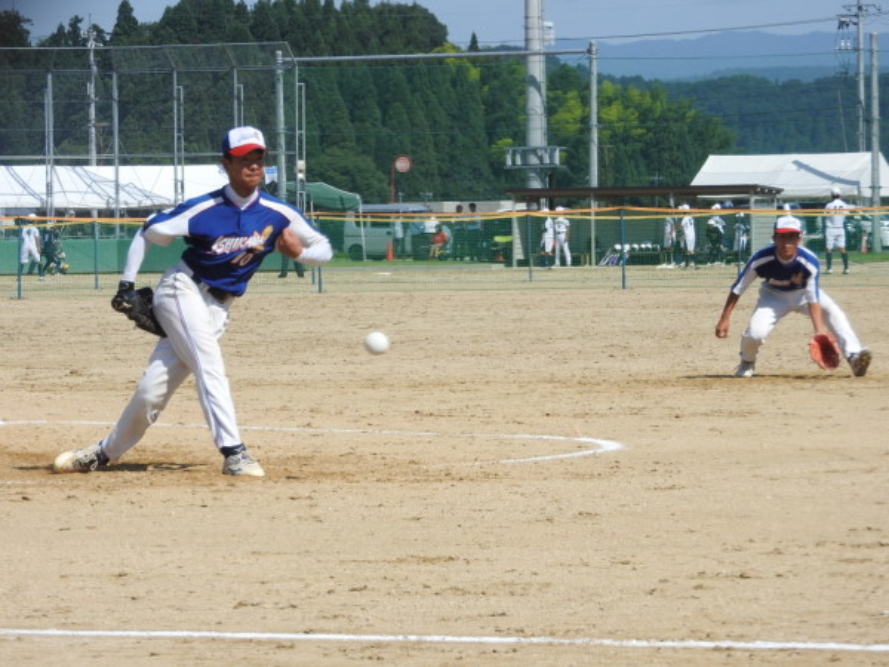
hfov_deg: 9.0
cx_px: 444
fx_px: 5650
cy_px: 334
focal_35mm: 220
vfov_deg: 6.8
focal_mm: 39.4
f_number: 5.3
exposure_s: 1/800
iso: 100
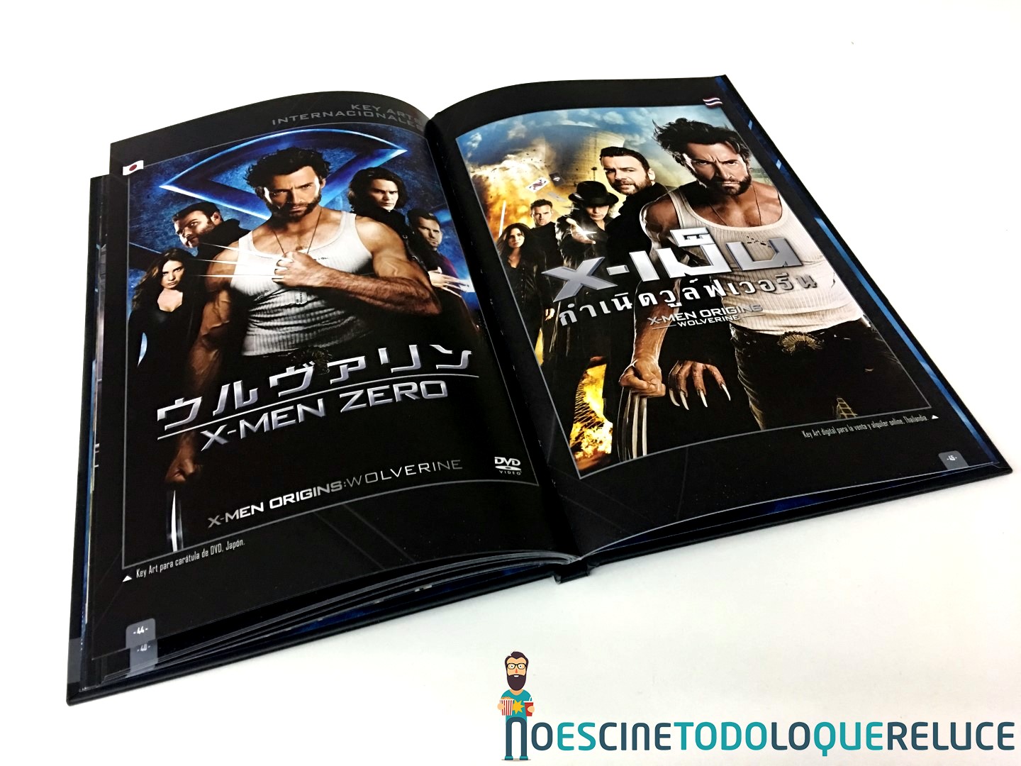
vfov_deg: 48.2
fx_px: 855
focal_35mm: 29
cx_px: 510
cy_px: 383
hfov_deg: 61.7
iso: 125
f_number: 2.2
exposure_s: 1/17
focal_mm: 4.15
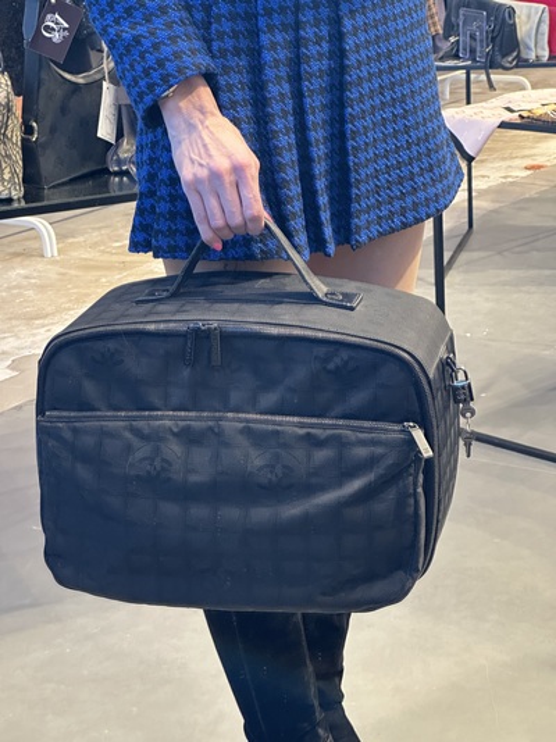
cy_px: 371
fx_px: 1650
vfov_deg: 25.3
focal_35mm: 77
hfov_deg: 19.1
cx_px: 278
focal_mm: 9
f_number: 2.8
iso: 320
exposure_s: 1/60
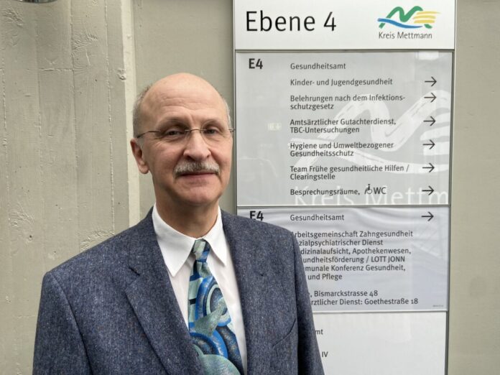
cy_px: 188
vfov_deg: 53.1
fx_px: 376
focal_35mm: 26
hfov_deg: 67.3
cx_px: 250
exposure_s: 1/122
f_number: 1.8
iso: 80
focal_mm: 4.25
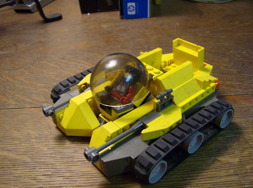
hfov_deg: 51.5
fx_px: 263
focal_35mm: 36
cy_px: 94
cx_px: 126
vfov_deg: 39.5
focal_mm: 6
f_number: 2.8
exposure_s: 1/30.8
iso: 200
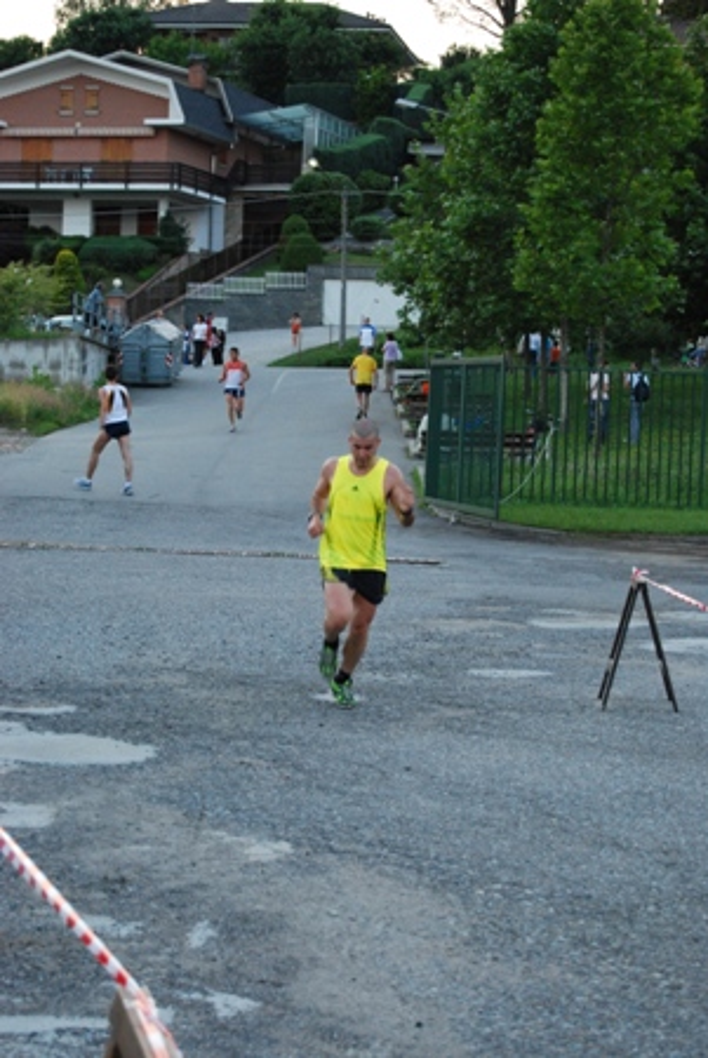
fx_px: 2428
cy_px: 529
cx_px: 354
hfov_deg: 16.6
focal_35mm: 82
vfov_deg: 24.6
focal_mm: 55
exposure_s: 1/100
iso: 800
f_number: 5.6
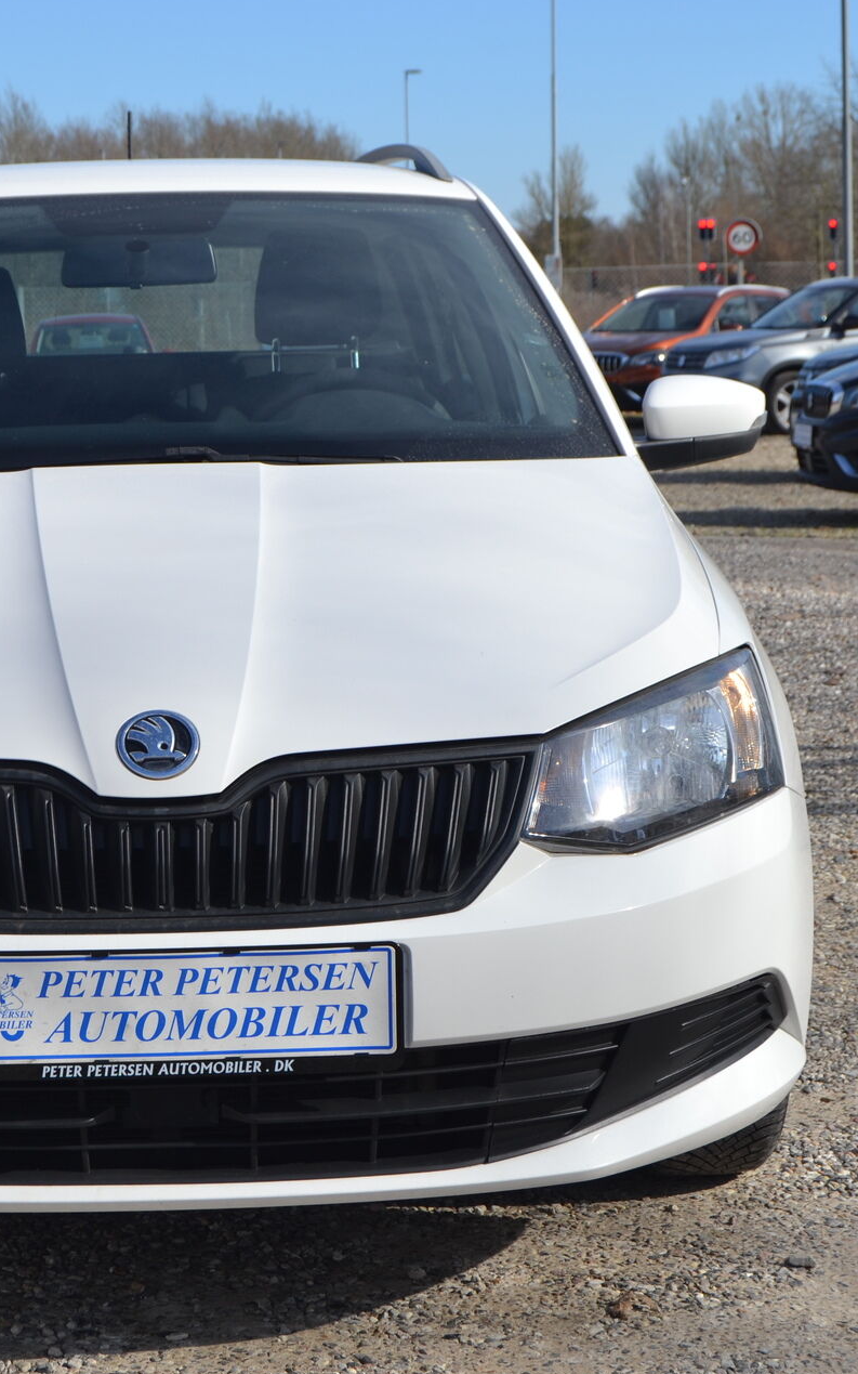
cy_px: 686
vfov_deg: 27.8
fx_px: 2769
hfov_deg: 17.5
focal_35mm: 74
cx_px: 167
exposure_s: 1/320
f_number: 9
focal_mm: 32
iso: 100
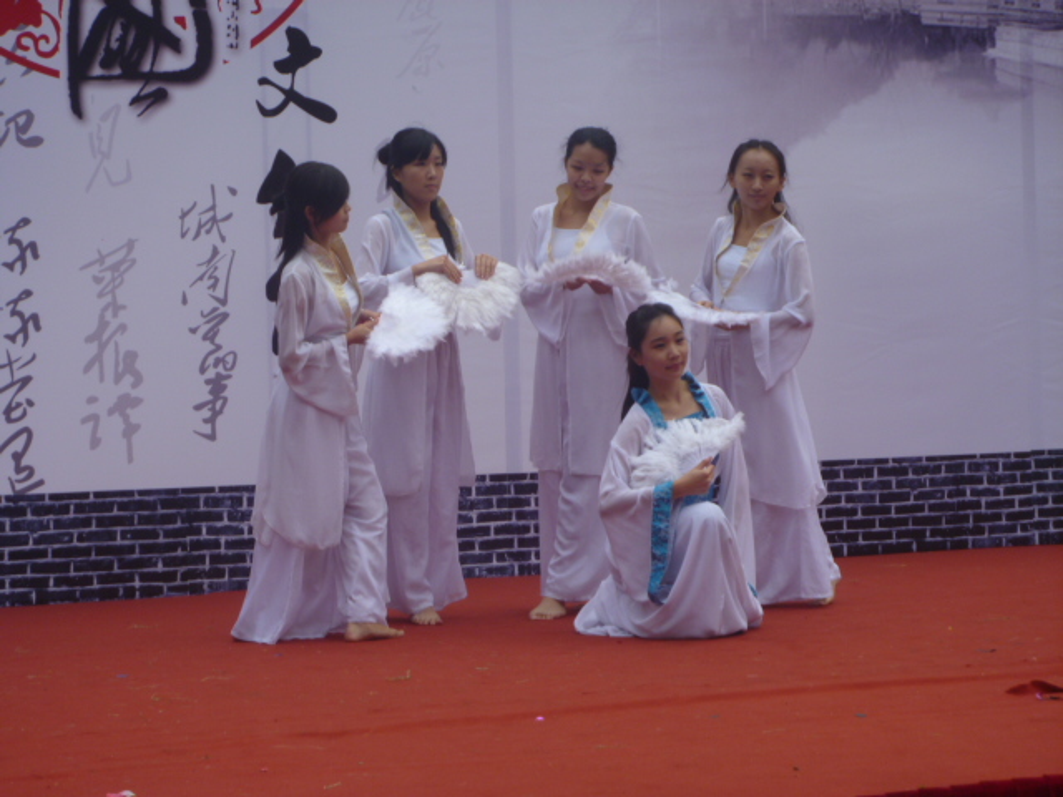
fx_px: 3102
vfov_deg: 14.6
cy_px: 398
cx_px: 532
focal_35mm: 101
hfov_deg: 19.4
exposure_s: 1/250
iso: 80
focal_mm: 17.9
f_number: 5.6
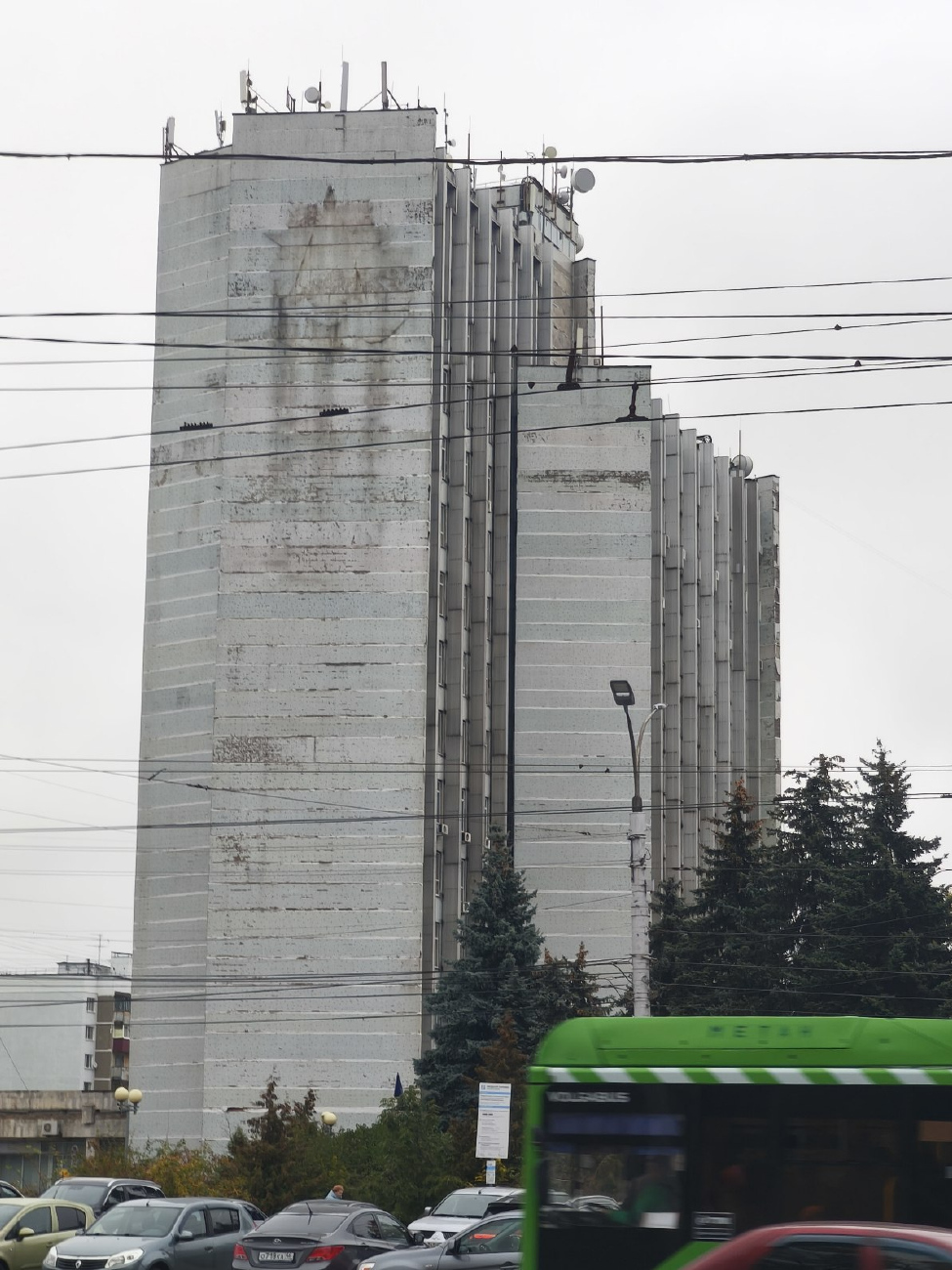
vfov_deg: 24.1
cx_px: 476
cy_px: 635
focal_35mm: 81
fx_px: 2970
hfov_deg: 18.2
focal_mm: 7.1
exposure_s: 1/100
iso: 64
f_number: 1.9
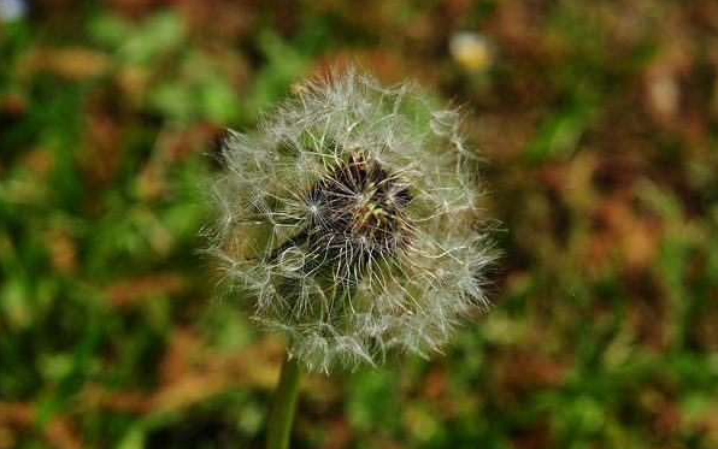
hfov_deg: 24.5
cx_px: 358
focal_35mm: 85
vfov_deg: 15.5
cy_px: 218
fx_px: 1654
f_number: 11
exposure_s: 1/125
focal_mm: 55
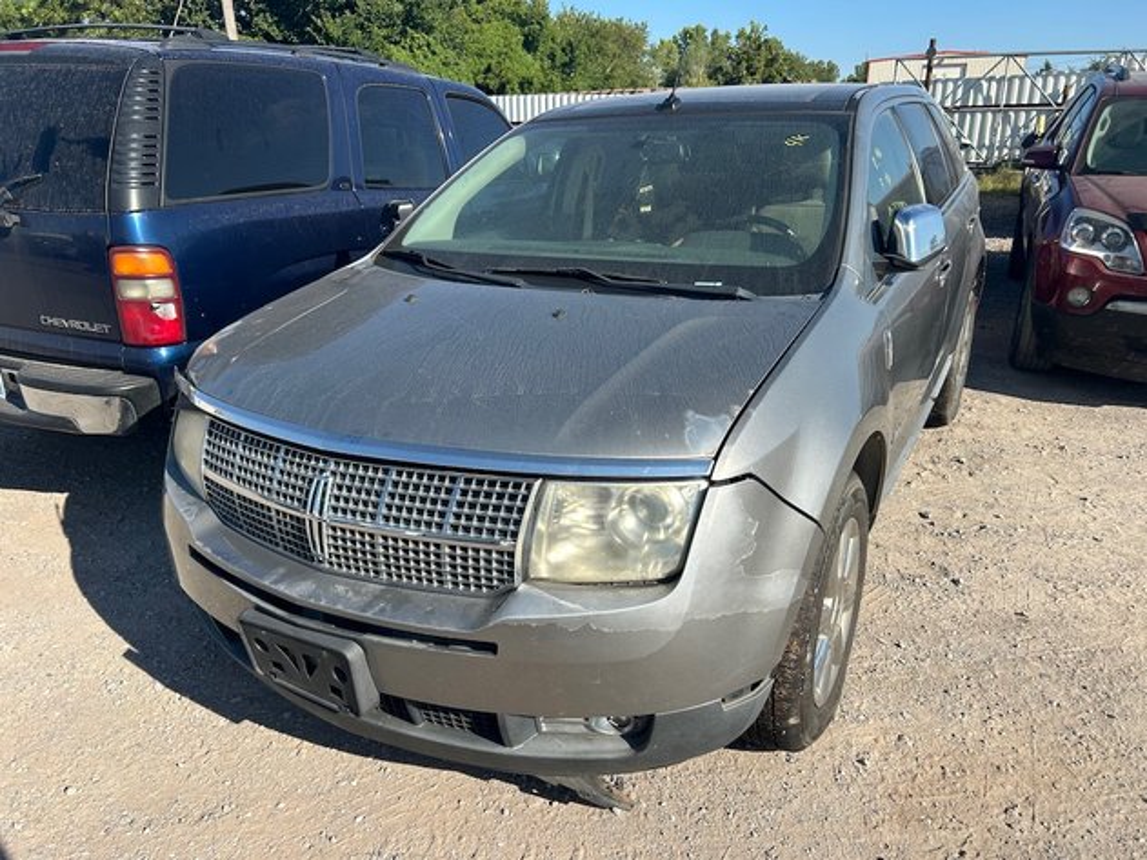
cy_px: 430
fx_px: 861
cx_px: 574
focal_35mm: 26
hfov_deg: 67.3
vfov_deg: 53.0
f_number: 1.5
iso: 50
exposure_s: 1/3356
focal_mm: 5.7
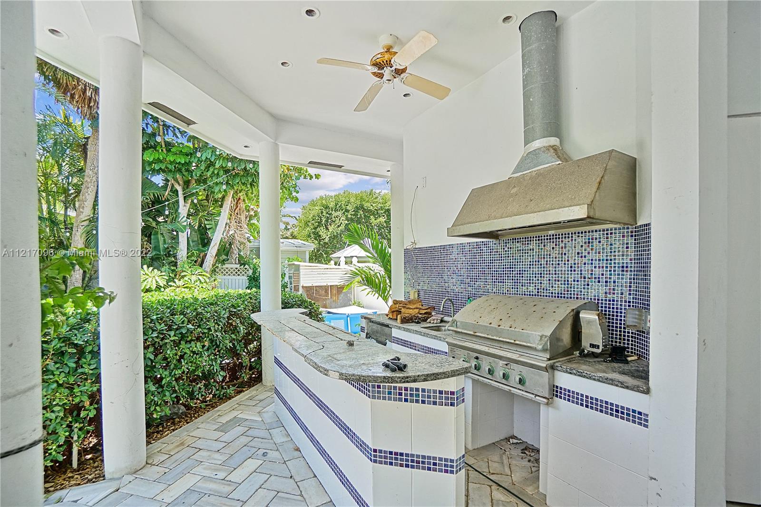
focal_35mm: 15
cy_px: 254
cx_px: 380
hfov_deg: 100.4
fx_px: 317
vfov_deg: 77.3
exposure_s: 1/500
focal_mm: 10
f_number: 4
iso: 400
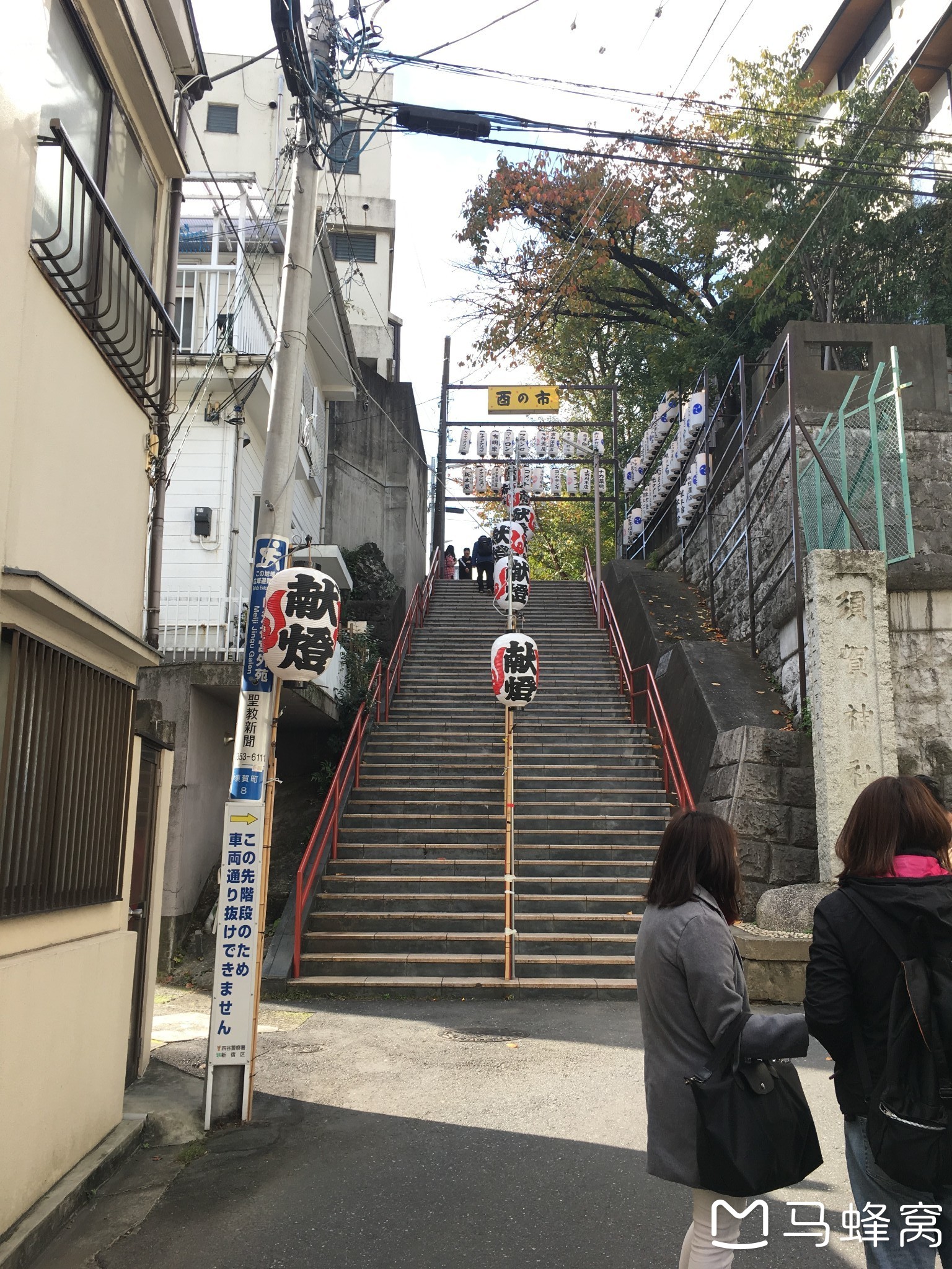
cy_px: 634
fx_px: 1063
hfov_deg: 48.2
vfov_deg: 61.7
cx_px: 476
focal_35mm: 29
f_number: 2.2
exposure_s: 1/366
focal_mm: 4.15
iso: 25
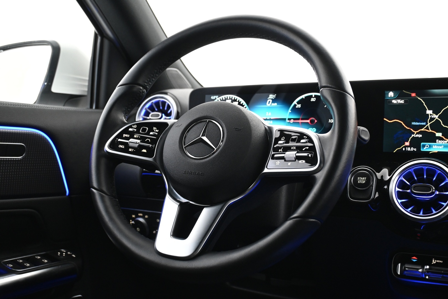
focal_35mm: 40
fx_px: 495
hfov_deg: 48.7
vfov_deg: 33.6
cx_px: 224
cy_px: 150
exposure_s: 1/13
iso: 1600
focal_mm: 26.5
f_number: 4.5
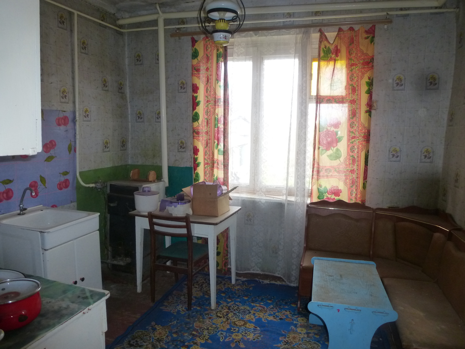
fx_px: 322
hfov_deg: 71.6
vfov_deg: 56.8
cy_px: 174
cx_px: 232
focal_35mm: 24
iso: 320
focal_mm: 4.3
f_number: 3.3
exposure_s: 1/60
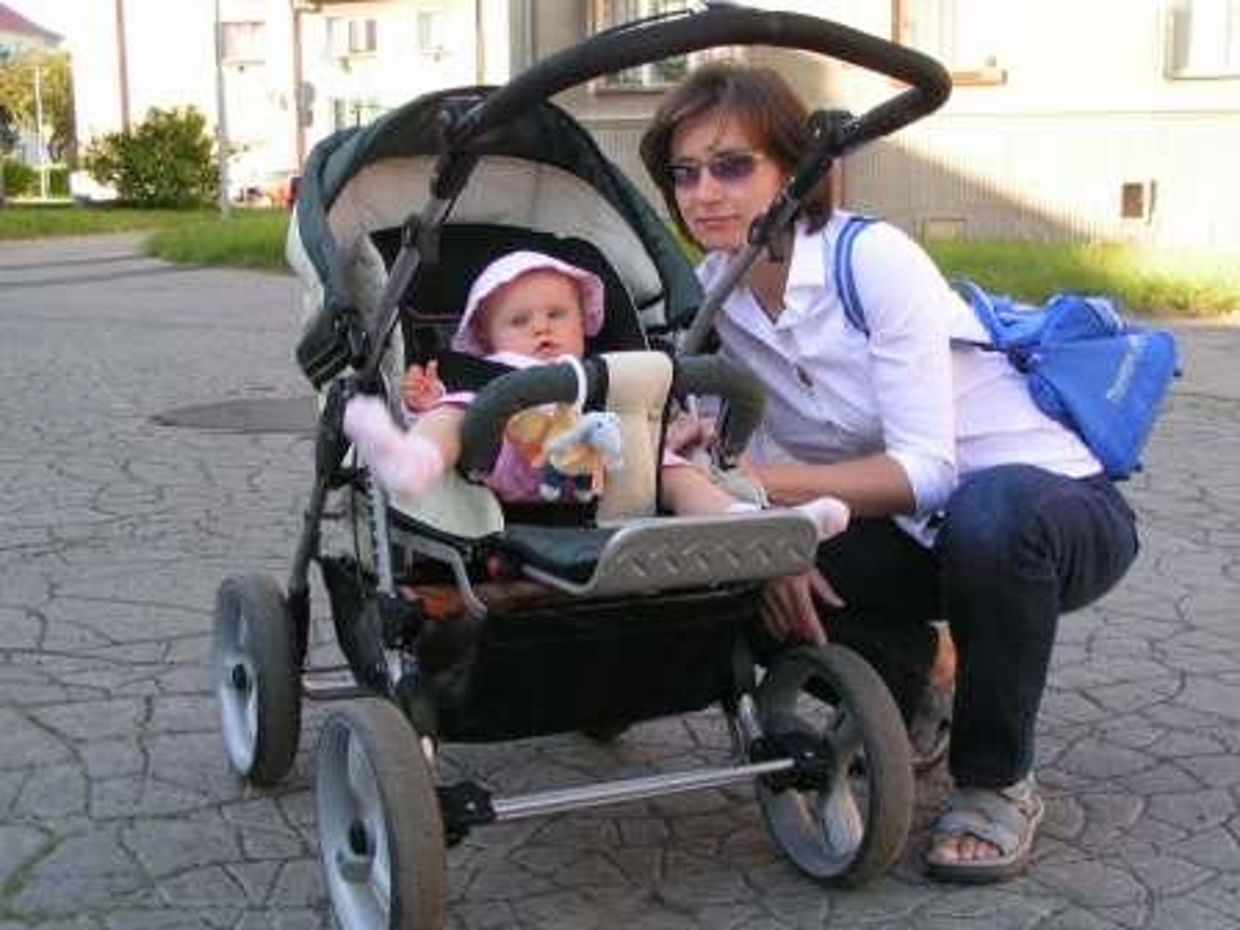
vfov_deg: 30.9
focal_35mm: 47
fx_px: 1684
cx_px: 620
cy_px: 465
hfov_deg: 40.4
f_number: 4
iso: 50
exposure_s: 1/80
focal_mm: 7.3
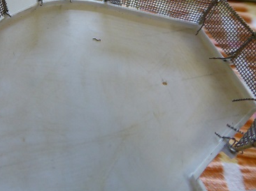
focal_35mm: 41
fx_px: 303
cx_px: 66
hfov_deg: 44.4
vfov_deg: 34.5
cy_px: 54
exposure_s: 1/60
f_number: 3.3
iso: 400
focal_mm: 4.3
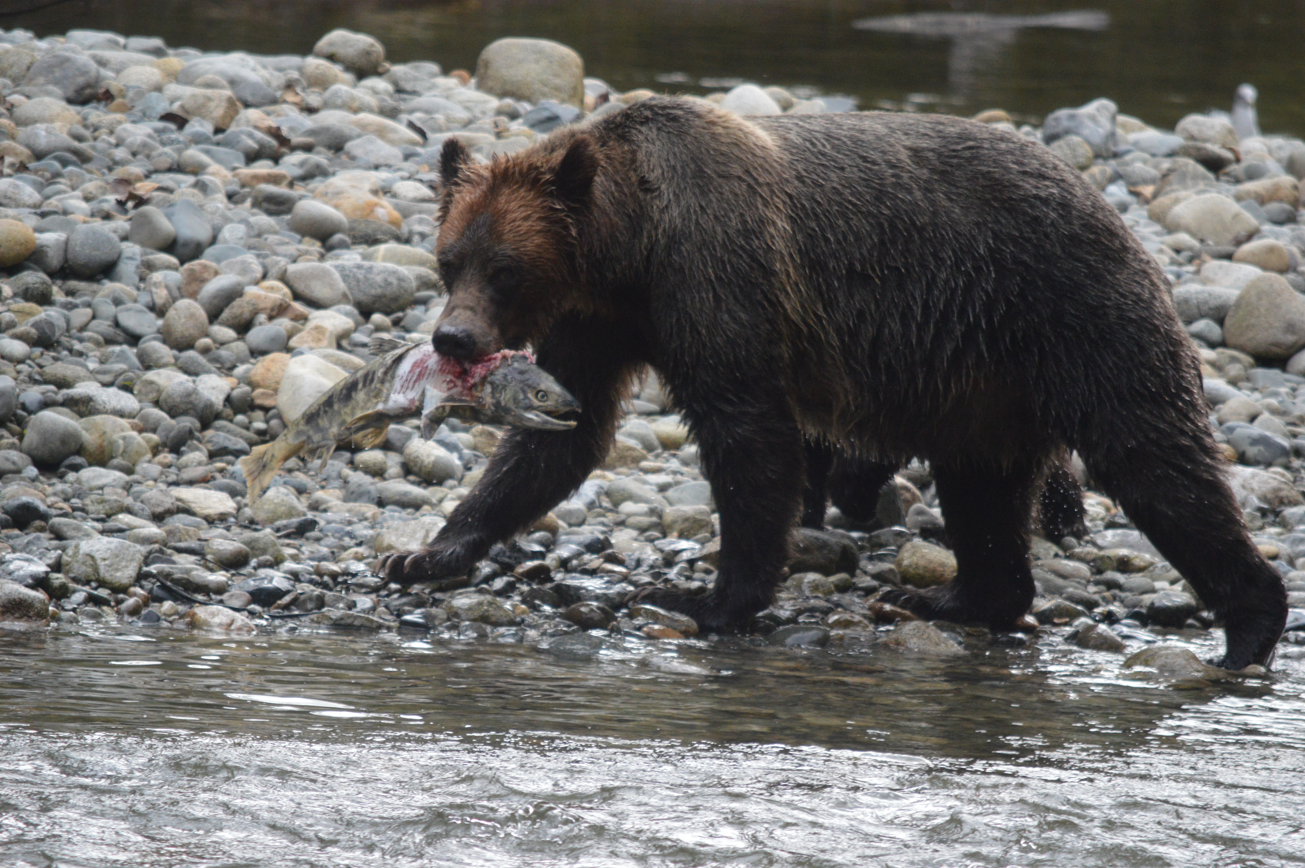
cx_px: 652
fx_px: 16298
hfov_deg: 4.6
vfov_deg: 3.0
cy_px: 434
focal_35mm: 450
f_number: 5.6
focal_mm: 300
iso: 1600
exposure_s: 1/500
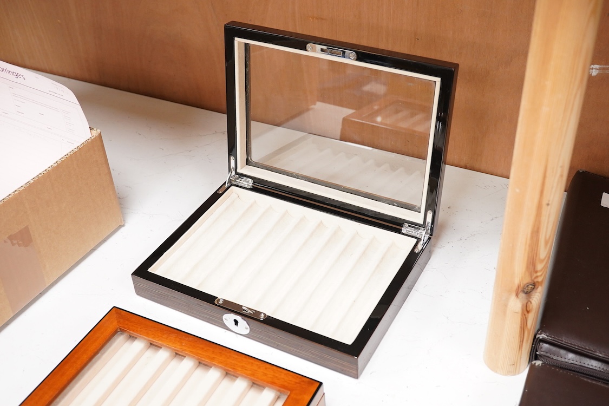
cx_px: 304
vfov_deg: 29.9
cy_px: 203
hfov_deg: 43.6
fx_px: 761
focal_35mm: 45
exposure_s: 1/100
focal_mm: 30
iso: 2500
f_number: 8
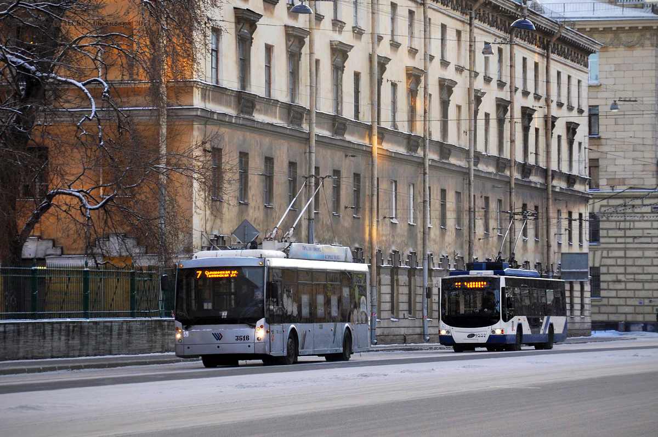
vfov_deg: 11.4
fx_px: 2191
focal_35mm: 120
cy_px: 218
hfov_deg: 17.1
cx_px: 329
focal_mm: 80
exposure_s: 1/250
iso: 320
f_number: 5.6
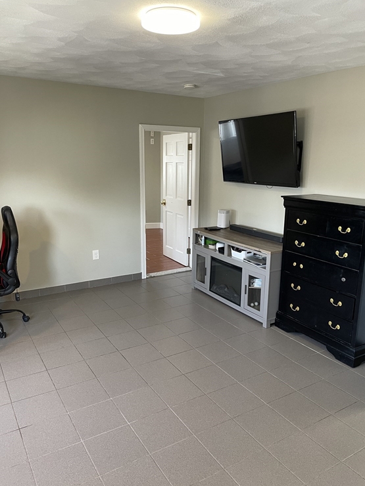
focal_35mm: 27
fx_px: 380
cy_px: 246
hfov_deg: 51.4
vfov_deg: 65.3
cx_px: 179
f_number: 1.6
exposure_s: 1/60
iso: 100
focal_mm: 4.2
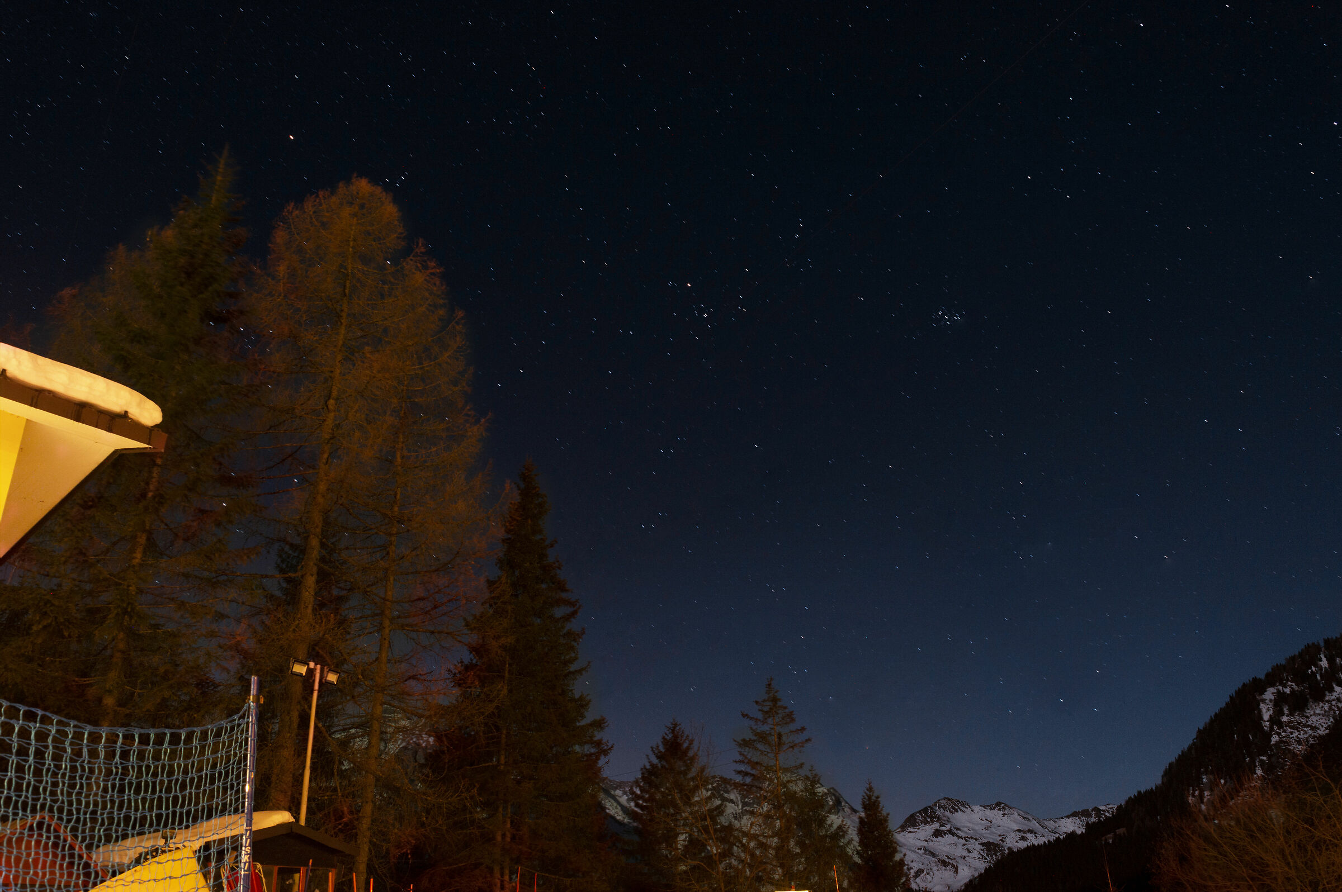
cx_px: 671
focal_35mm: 27
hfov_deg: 67.4
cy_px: 446
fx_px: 1006
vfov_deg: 47.9
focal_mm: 18
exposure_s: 30
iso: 200
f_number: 7.1
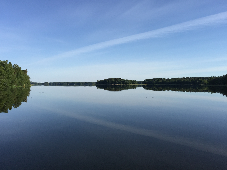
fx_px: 197
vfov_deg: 46.8
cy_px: 86
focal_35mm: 30
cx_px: 111
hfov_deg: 60.0
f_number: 2.2
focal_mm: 4.15
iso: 32
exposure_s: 1/1721
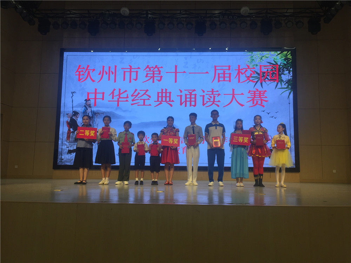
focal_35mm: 29
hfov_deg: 61.7
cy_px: 132
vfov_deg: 48.2
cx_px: 176
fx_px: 294
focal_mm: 4.15
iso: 32
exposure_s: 1/100
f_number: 2.2
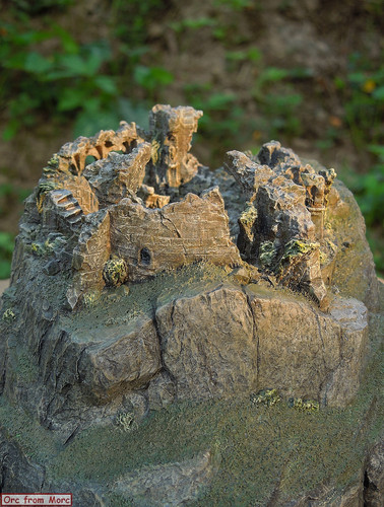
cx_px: 192
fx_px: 1015
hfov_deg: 21.4
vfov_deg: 28.1
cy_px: 254
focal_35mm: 69
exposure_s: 1/25
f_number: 4.4
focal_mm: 12.5
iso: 100
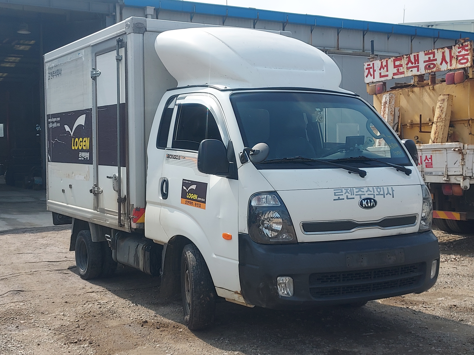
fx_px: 329
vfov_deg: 56.8
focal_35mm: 24
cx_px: 237
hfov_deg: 71.6
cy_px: 178
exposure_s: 1/1150
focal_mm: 4.6
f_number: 1.8
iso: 40
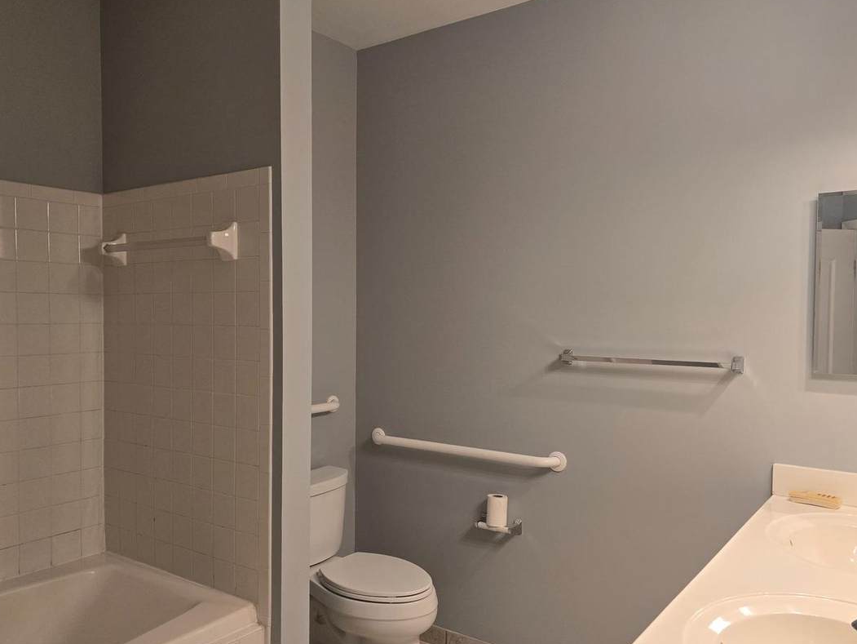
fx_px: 693
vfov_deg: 49.7
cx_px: 404
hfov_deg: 63.4
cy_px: 347
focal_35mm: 28
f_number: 1.7
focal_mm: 6.3
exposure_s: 1/120
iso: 160
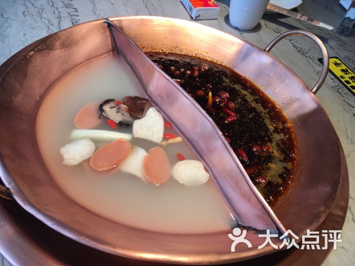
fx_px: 297
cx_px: 178
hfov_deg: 61.7
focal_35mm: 29
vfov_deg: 48.2
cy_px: 133
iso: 40
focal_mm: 4.15
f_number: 2.2
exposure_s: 1/100
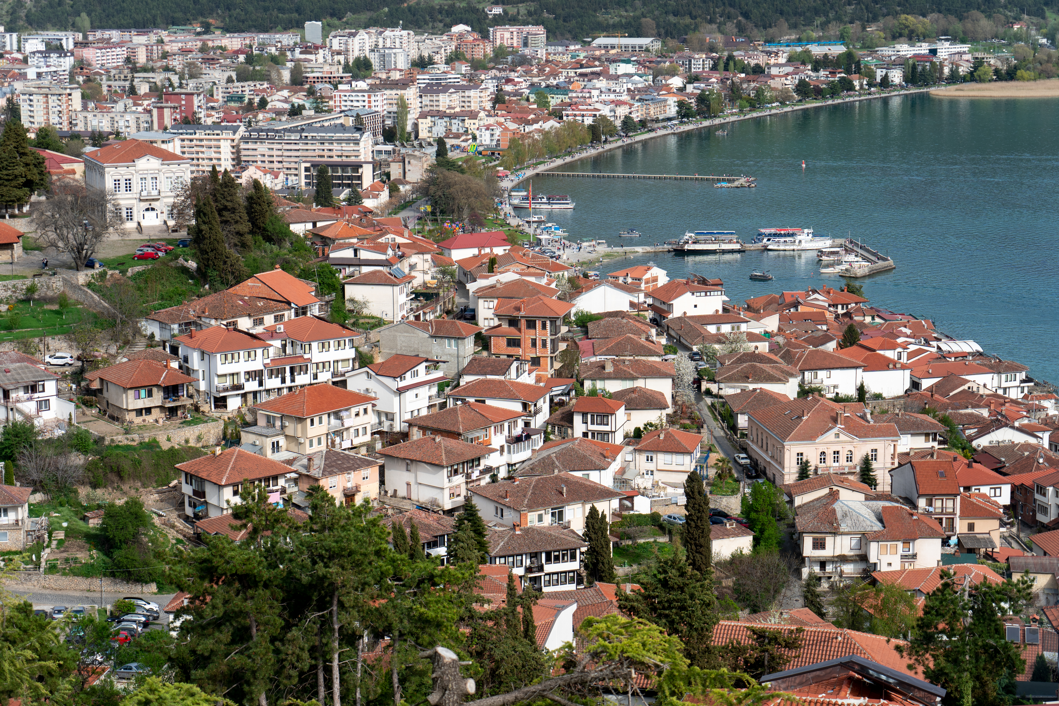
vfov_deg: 19.5
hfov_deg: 28.8
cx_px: 530
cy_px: 353
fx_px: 2059
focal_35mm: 70
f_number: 5
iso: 100
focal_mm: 70
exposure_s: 1/640
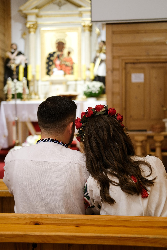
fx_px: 369
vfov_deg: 37.5
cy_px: 125
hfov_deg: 25.5
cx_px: 84
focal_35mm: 53
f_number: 2
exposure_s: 1/50
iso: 320
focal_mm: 35
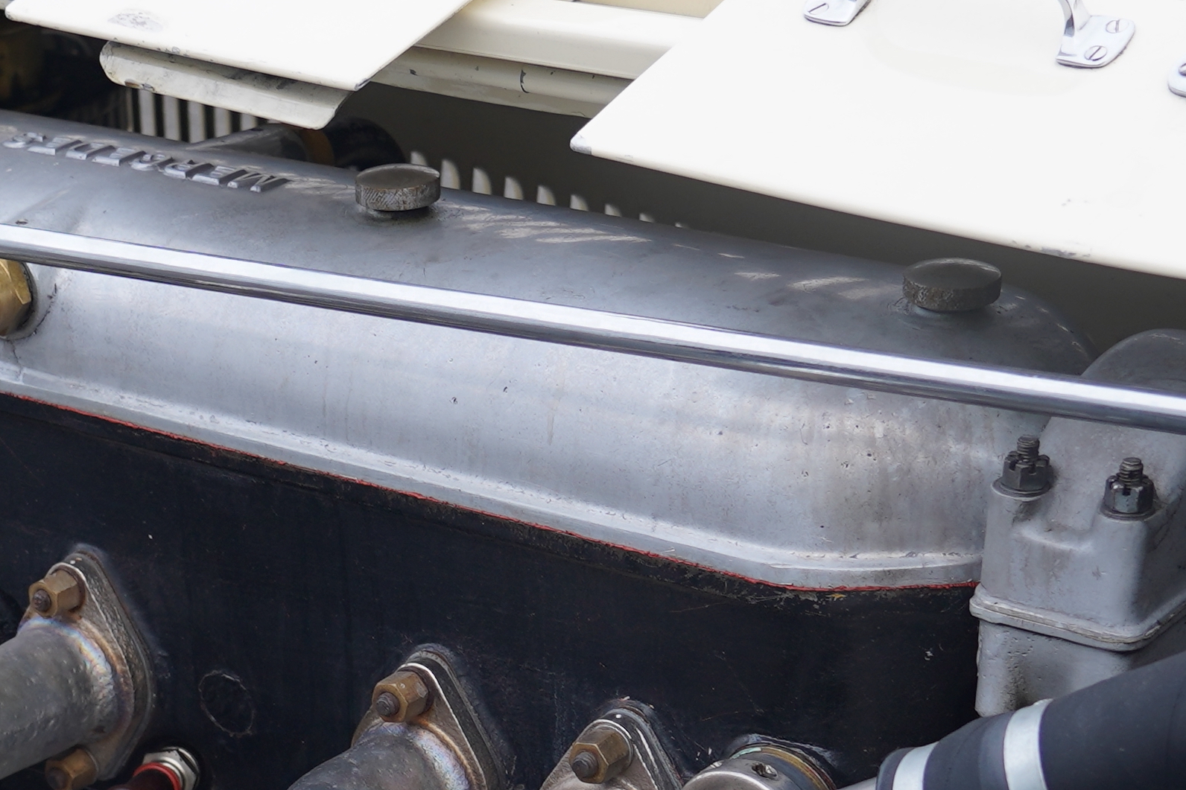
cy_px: 902
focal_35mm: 89
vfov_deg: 14.9
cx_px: 88
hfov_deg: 22.3
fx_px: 2932
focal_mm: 24
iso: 125
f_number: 4
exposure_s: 1/60
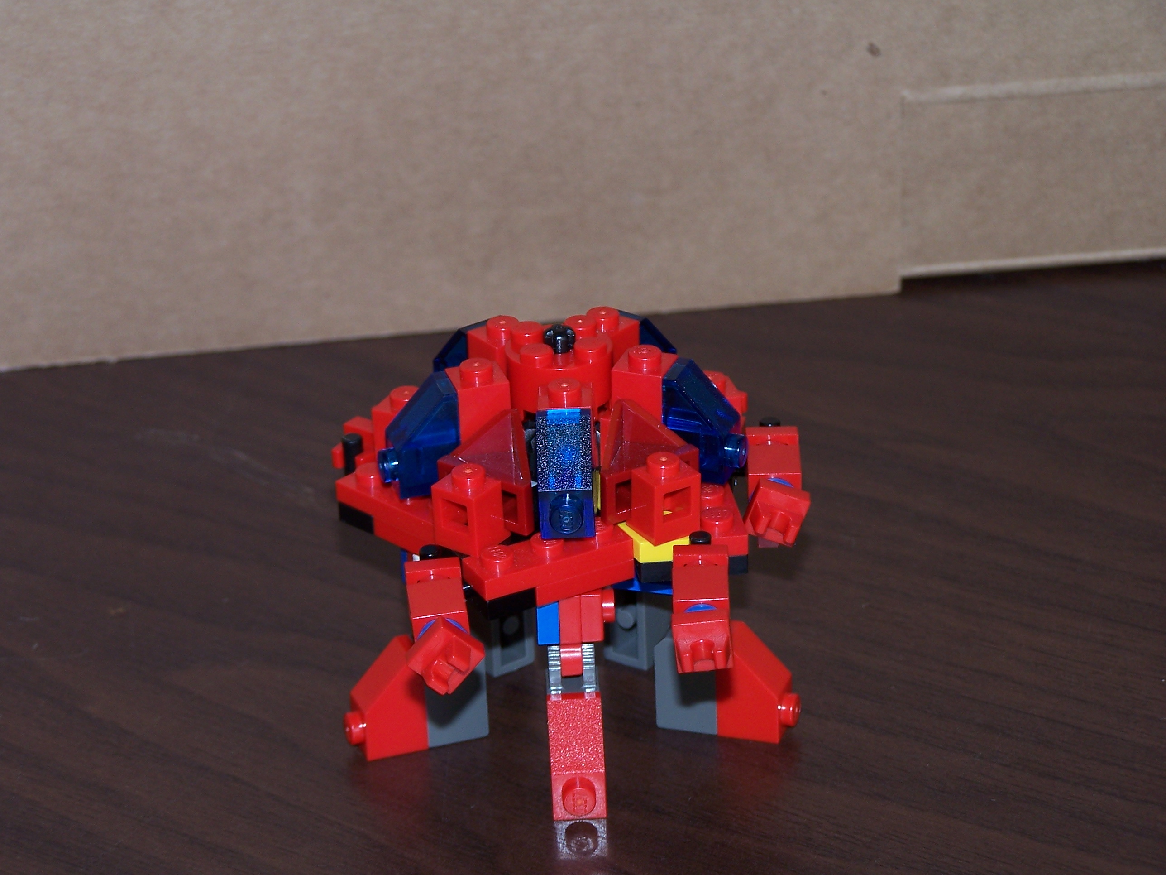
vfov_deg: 11.6
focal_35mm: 128
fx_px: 4312
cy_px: 438
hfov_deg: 15.4
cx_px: 583
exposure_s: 1/100
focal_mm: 21.2
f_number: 3.2
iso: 80
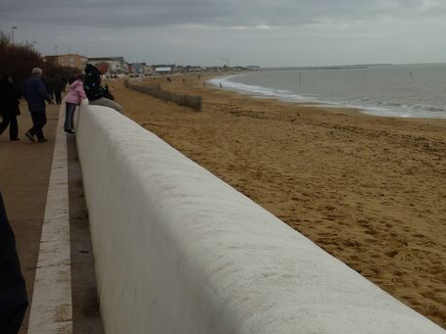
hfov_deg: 31.9
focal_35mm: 58
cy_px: 110
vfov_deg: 25.1
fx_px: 747
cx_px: 390
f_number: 2.8
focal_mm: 5.5
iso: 80
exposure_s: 1/500
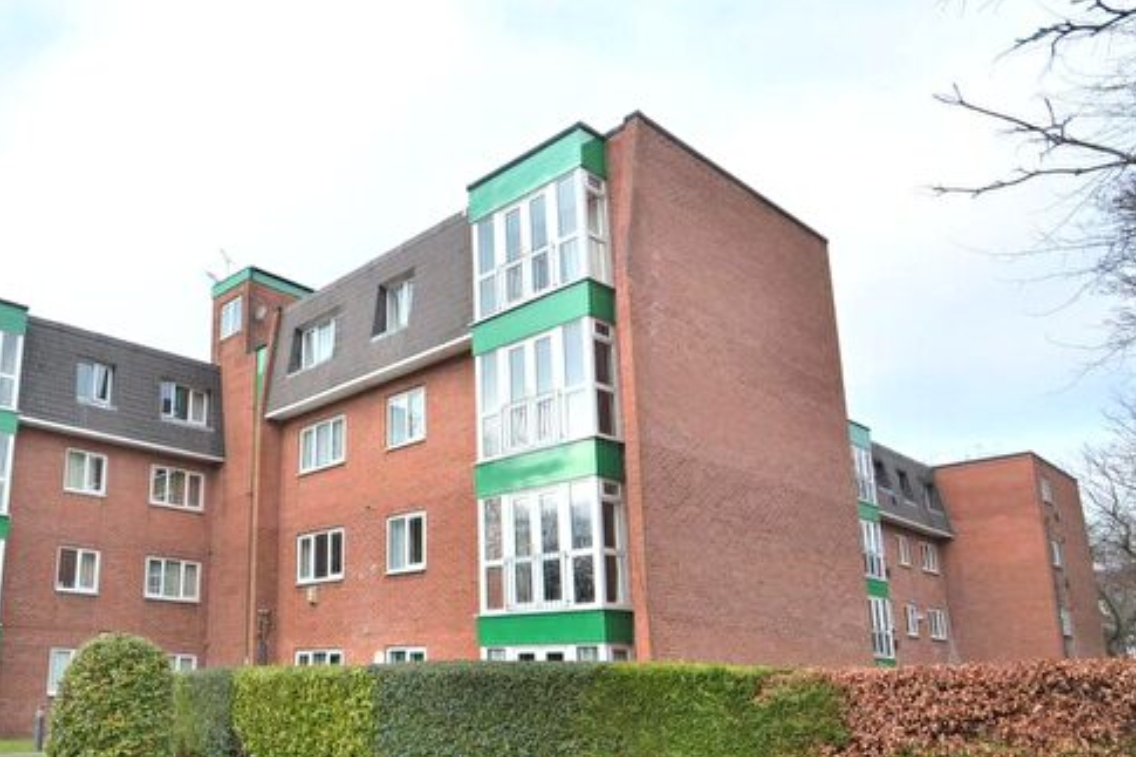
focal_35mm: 26
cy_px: 472
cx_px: 328
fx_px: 820
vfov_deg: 49.1
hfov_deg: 66.4
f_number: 8
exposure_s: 1/125
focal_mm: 12
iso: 140
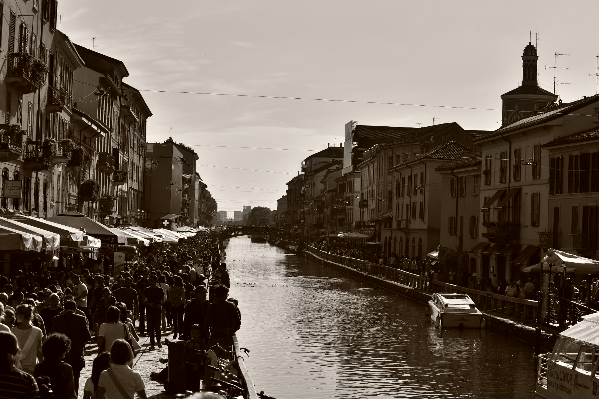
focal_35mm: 70
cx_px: 300
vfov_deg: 19.5
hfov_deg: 28.8
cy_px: 200
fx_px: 1165
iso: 100
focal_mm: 70
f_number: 8
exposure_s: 1/2000
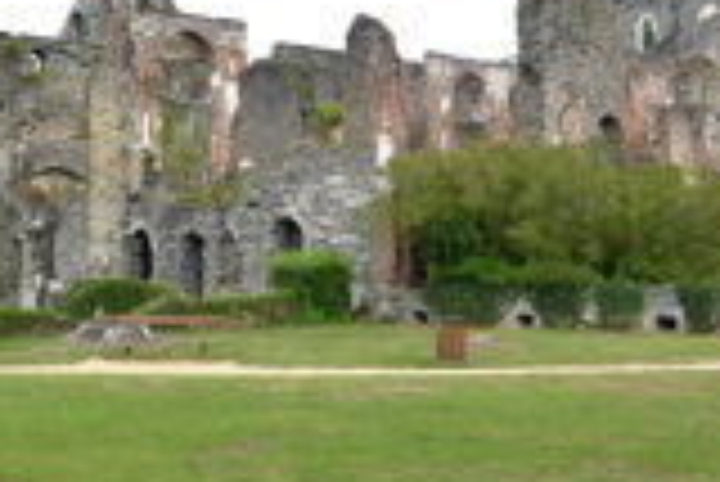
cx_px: 248
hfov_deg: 33.1
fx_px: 1201
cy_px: 101
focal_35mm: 60
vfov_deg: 22.4
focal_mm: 16
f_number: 4.5
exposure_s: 1/160
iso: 125
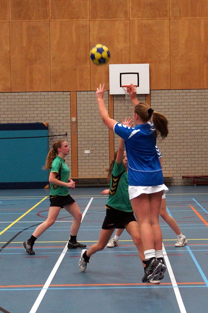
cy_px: 156
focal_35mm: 42
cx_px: 104
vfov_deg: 46.5
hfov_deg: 31.8
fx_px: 365
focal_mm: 28
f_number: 2.8
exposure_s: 1/250
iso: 1000
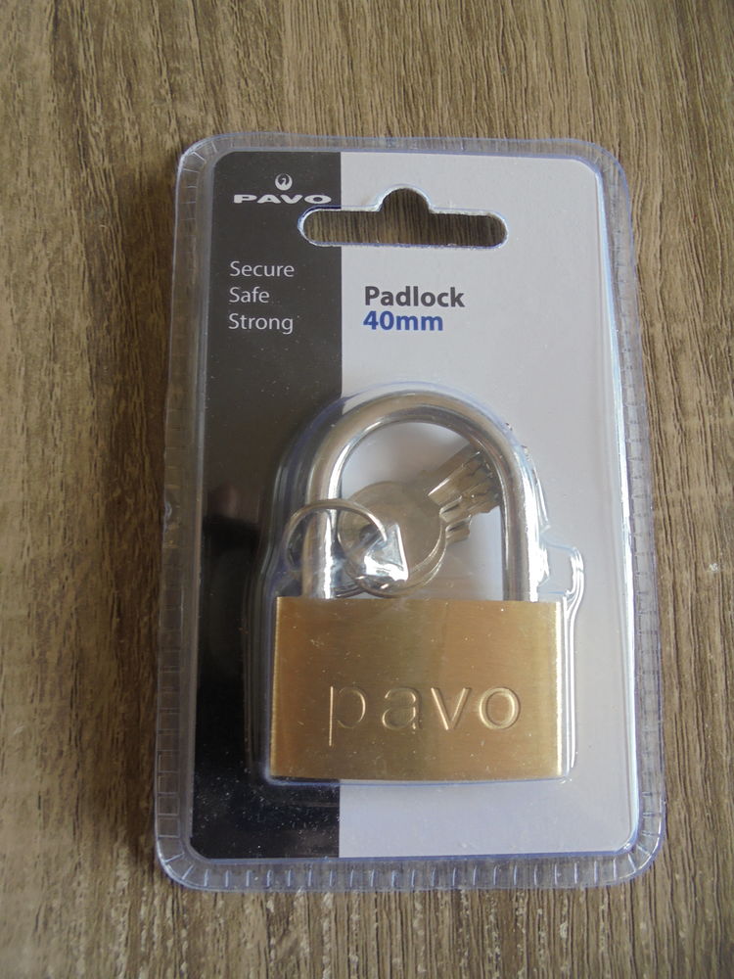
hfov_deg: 53.1
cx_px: 367
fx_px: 735
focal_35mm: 26
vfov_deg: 67.3
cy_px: 490
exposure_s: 1/30
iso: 100
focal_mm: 4.6
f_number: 3.5
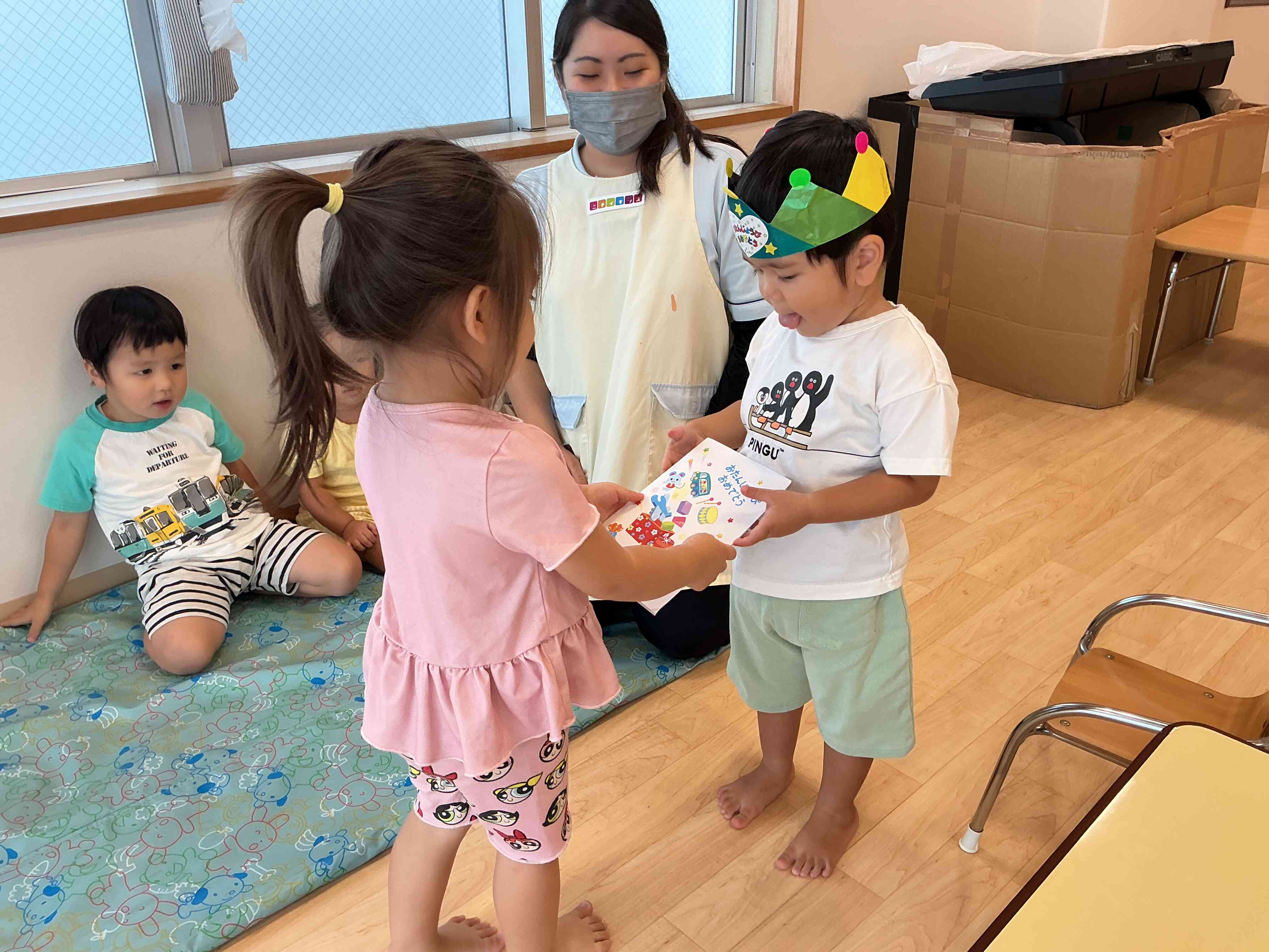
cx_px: 634
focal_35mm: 29
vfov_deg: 48.2
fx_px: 1063
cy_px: 476
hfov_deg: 61.7
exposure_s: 1/120
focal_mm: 3
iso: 32
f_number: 1.8
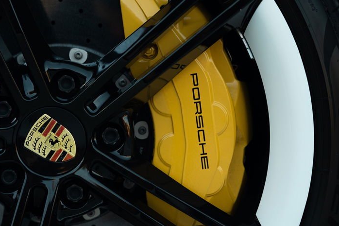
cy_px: 116
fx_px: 725
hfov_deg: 26.3
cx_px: 165
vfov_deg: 17.7
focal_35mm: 77
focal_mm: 70
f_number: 2.8
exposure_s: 1/200
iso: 200
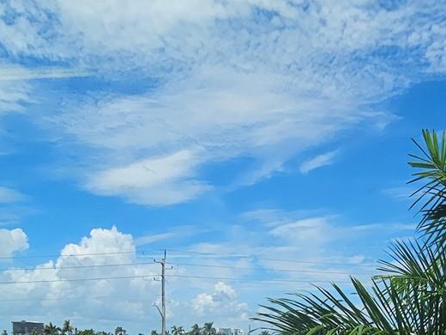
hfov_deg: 46.4
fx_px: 515
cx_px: 275
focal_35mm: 40
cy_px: 411
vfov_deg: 30.2
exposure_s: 1/2953
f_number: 2.2
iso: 50
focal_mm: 2.2
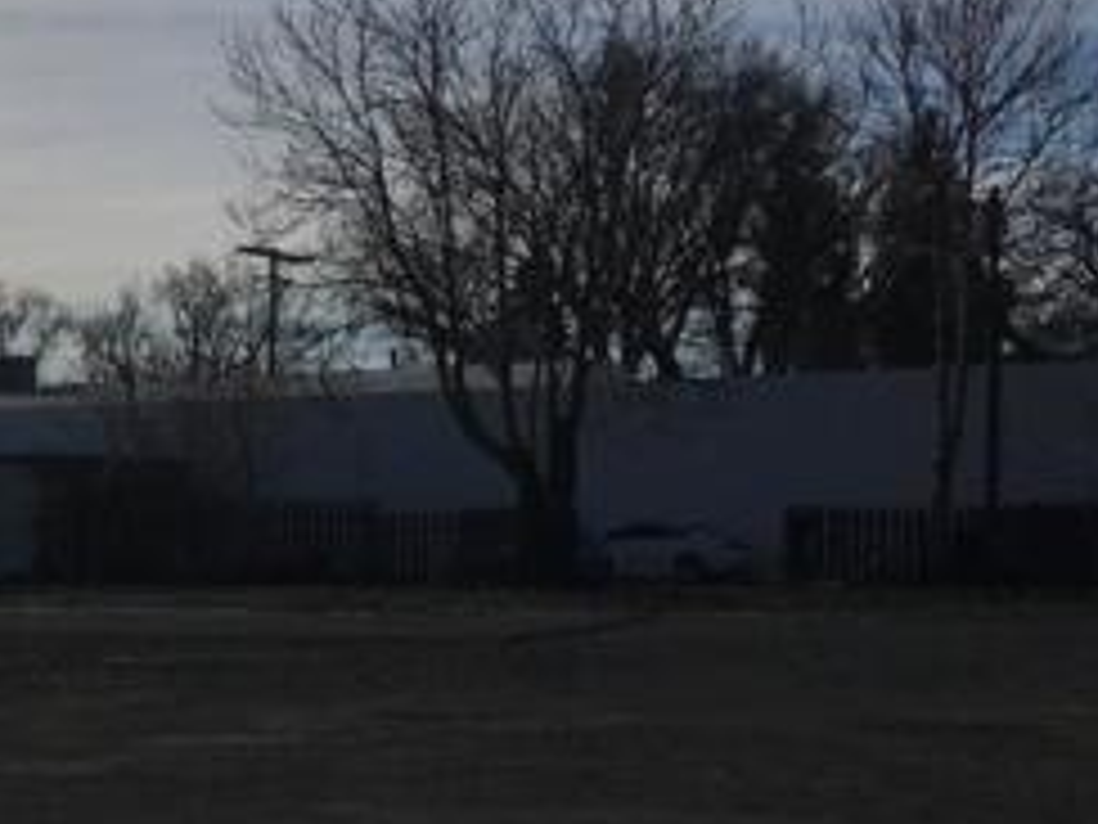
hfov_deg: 17.8
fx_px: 3013
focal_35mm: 95
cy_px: 597
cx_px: -688
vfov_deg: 15.5
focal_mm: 4.15
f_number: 2.2
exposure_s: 1/5917
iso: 25
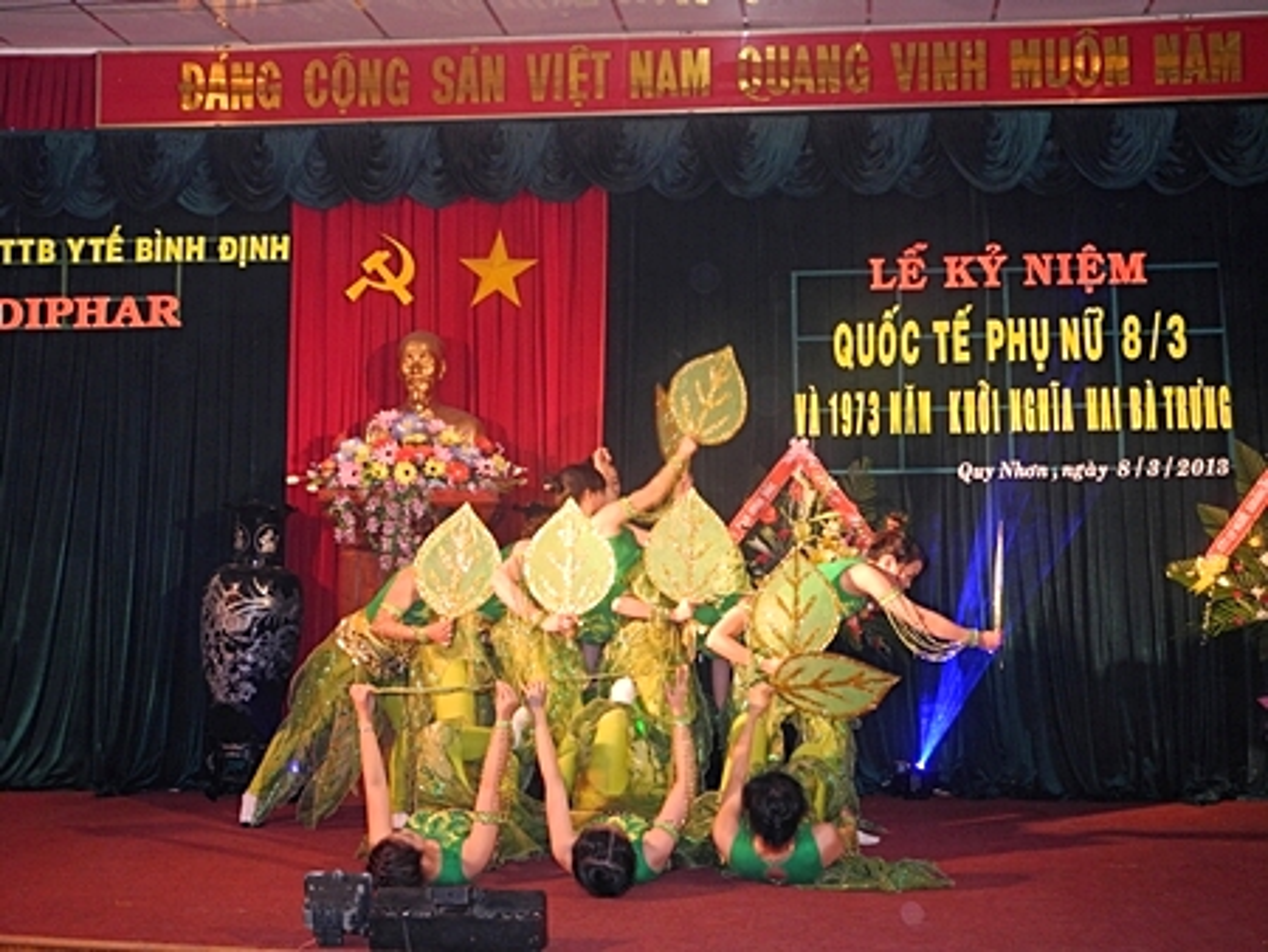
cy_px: 476
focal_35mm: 41
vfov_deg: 35.2
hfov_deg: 45.8
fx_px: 1503
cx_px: 634
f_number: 3.2
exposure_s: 1/30
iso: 250
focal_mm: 8.8
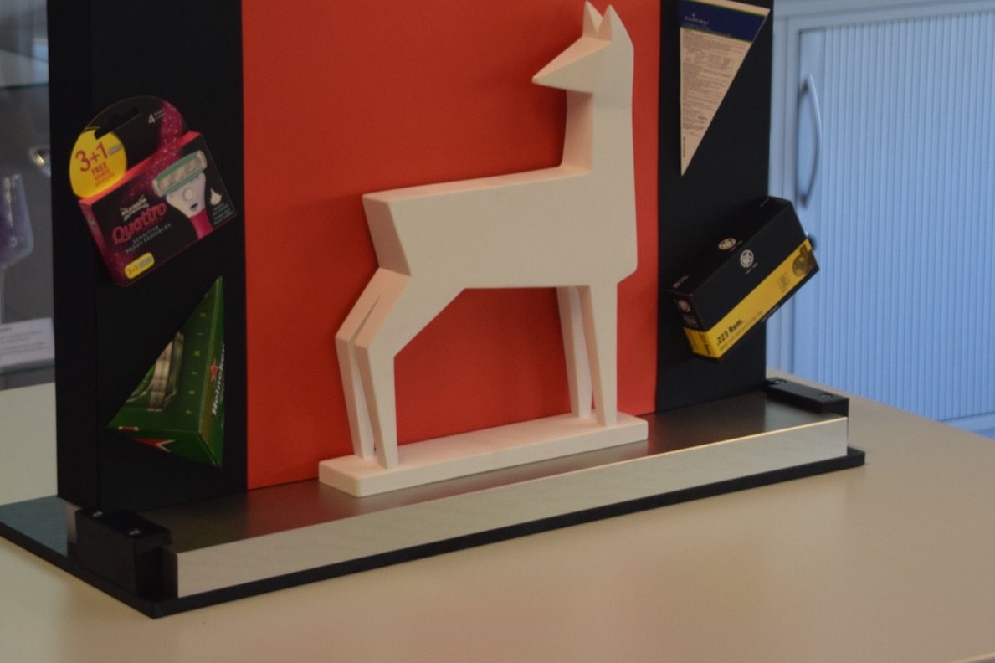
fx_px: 2929
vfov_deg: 12.8
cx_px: 287
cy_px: 108
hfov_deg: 19.2
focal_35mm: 106
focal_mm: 42
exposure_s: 1/60
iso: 560
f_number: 4.8
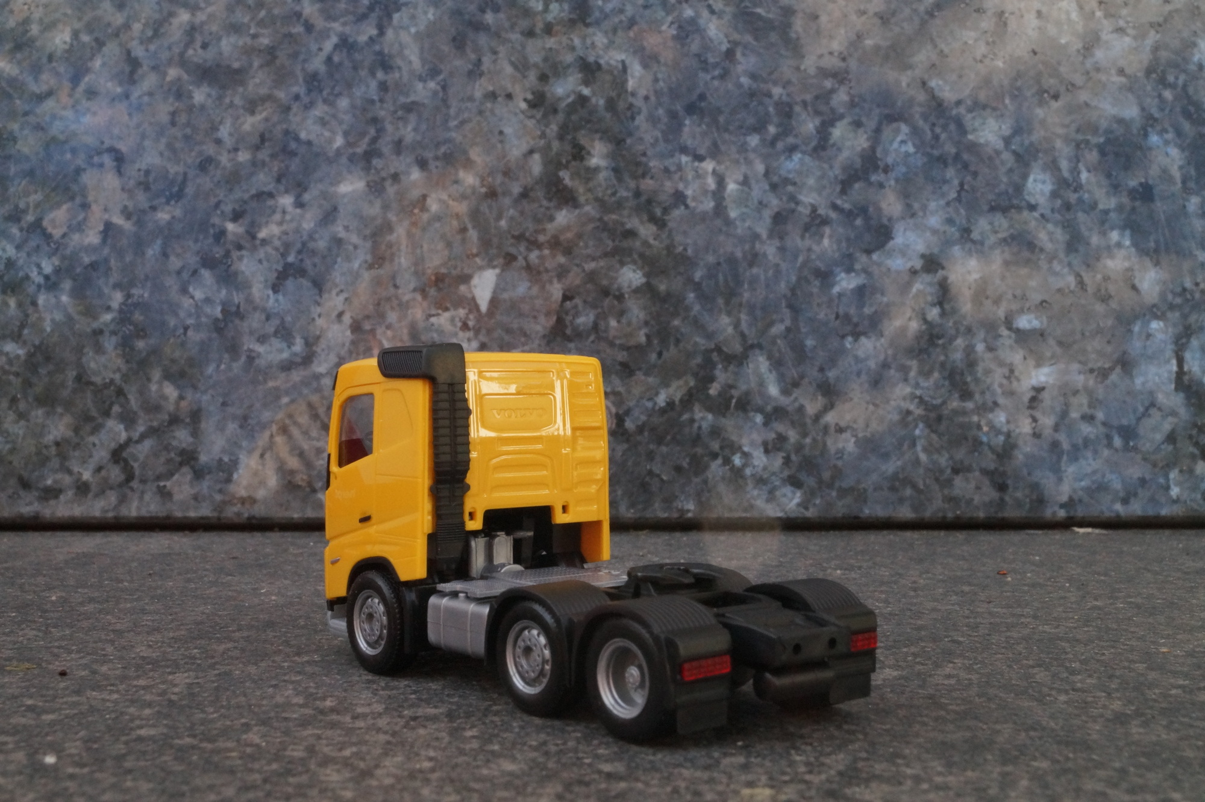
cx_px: 602
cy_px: 401
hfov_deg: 43.6
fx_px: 1505
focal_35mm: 45
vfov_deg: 29.8
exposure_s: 1/60
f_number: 25
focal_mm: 30
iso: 2000
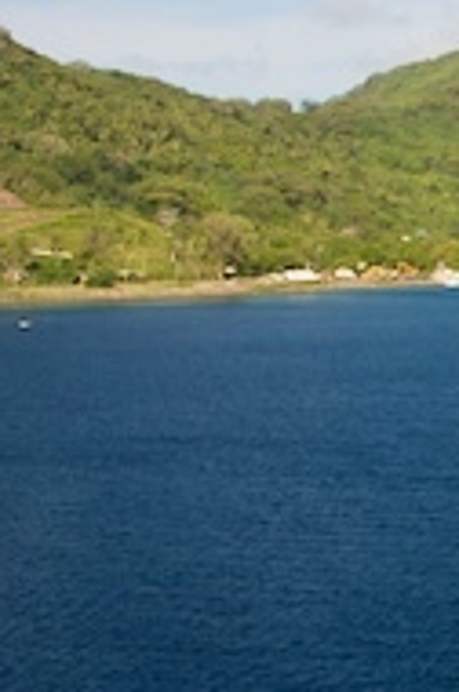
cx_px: 1126
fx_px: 1747
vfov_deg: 22.1
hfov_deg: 11.9
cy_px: 544
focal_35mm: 91
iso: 200
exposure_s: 1/320
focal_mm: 27
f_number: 4.5
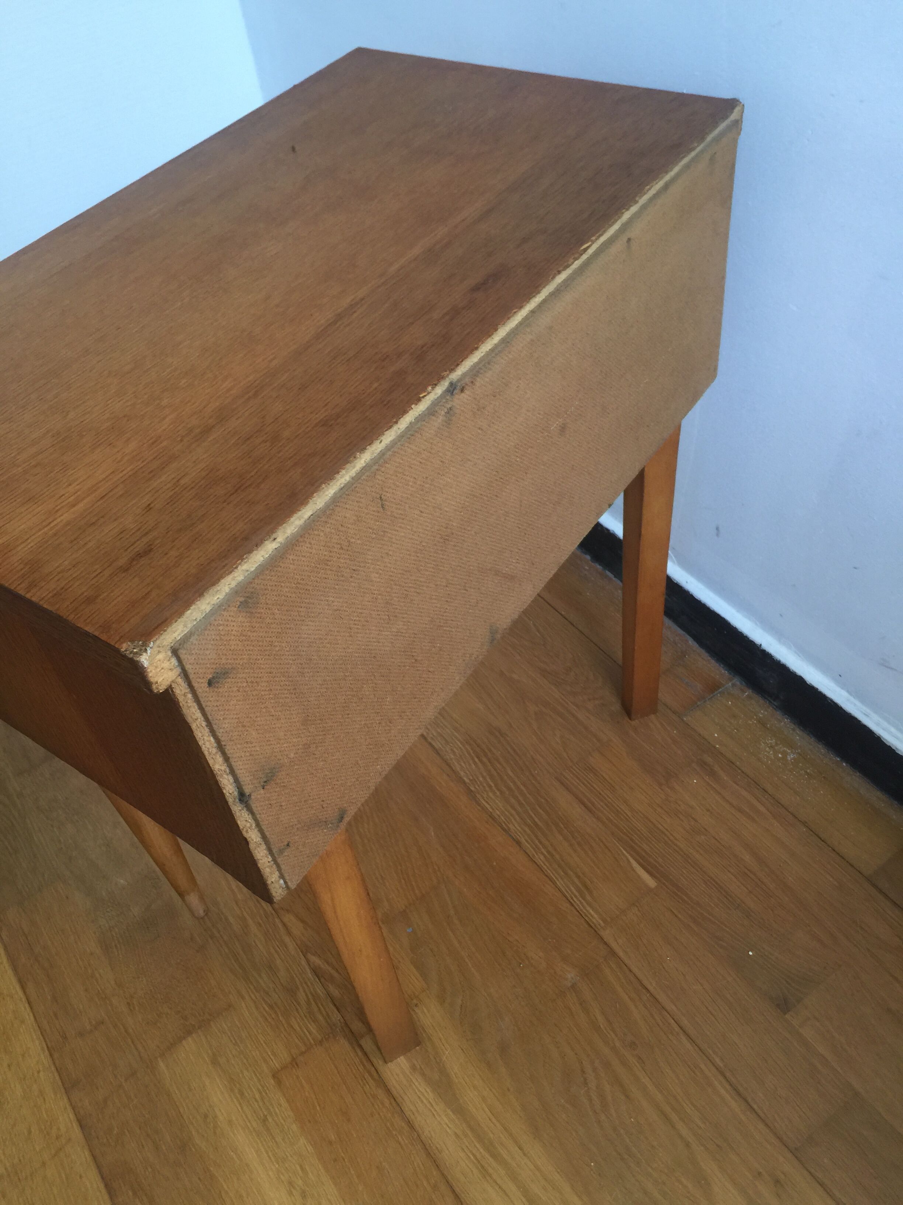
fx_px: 1009
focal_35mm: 29
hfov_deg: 48.2
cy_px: 602
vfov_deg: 61.7
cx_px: 452
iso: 50
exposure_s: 1/17
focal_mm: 4.15
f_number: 2.2
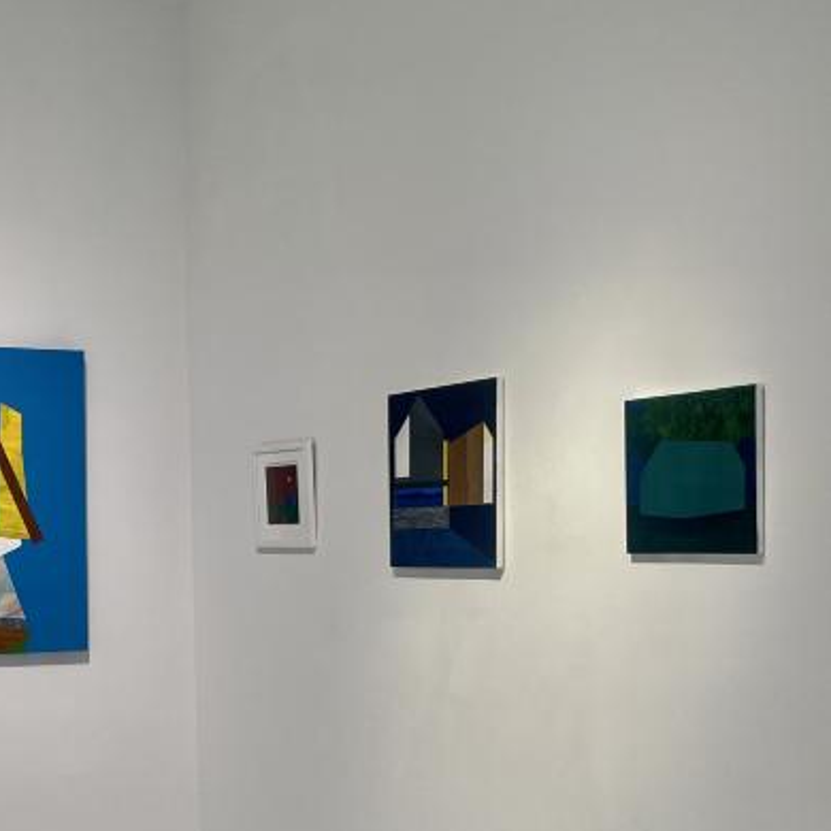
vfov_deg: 30.6
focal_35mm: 55
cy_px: 613
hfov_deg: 29.8
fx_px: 1494
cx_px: 87
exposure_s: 1/120
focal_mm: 4.2
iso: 50
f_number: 1.6
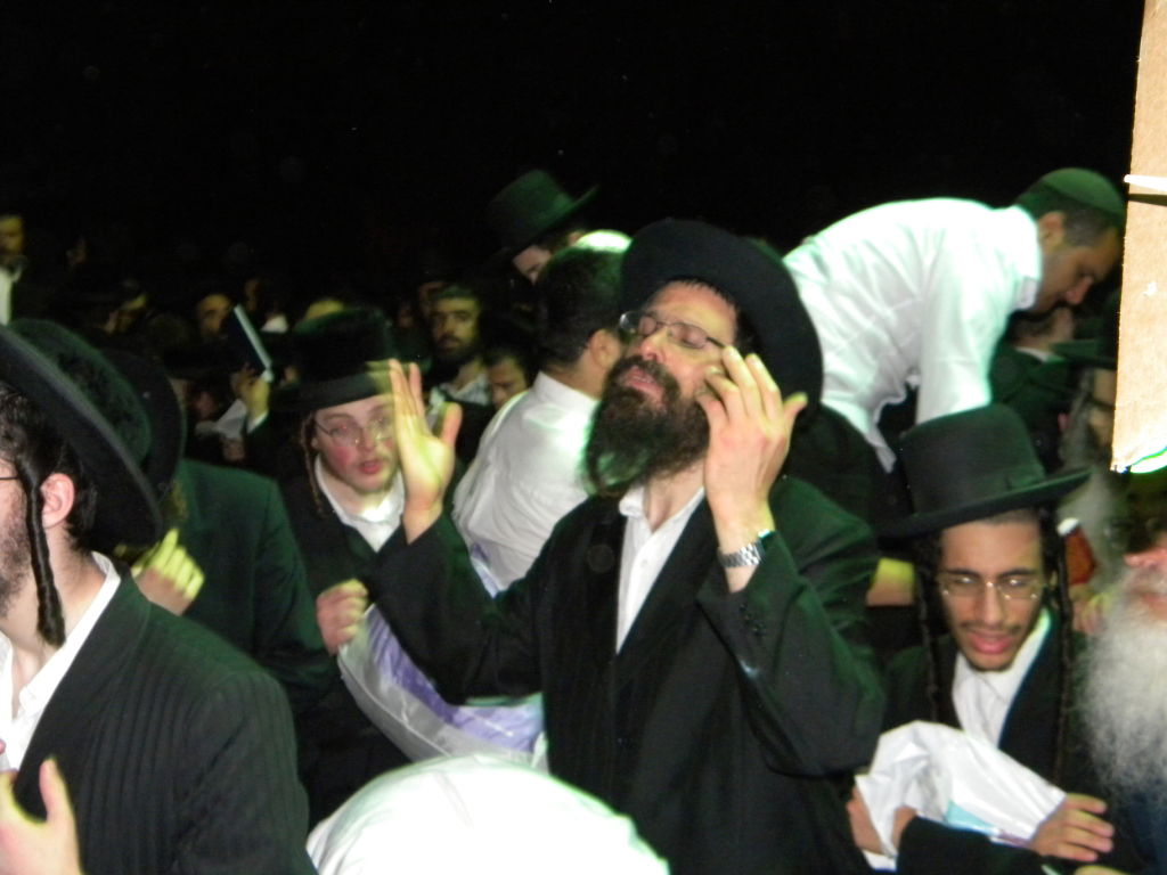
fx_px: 1584
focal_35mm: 47
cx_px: 584
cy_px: 438
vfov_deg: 30.9
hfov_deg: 40.4
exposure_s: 1/30
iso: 400
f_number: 3.9
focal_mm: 8.6
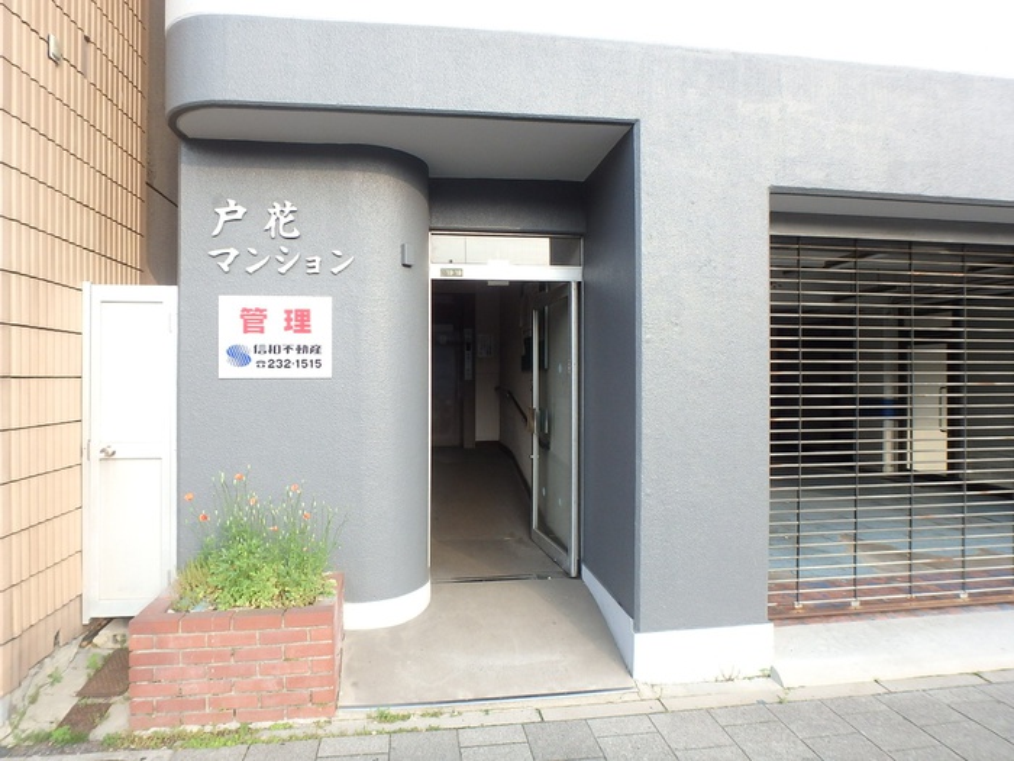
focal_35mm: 21
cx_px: 507
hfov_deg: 79.0
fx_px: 615
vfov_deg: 63.4
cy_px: 380
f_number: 3.5
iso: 125
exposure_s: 1/160
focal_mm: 3.7
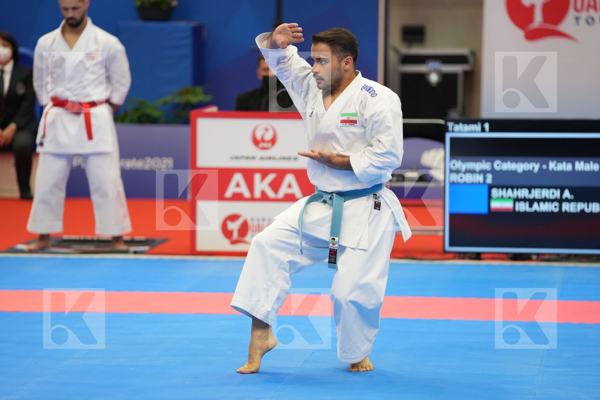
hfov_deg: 12.3
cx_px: 300
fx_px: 2783
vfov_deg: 8.2
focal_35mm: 167
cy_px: 200
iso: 1250
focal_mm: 167
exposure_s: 1/500
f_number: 2.8
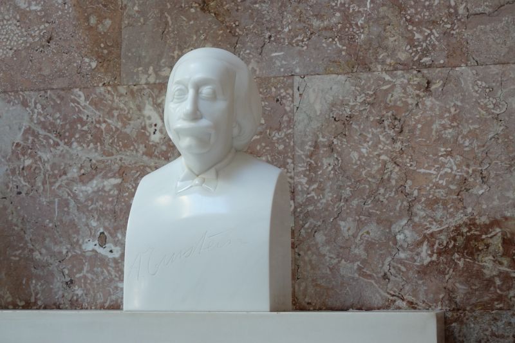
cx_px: 258
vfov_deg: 20.6
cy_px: 172
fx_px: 944
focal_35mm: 66
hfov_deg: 30.5
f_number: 4
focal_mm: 24.35
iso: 640
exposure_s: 1/80
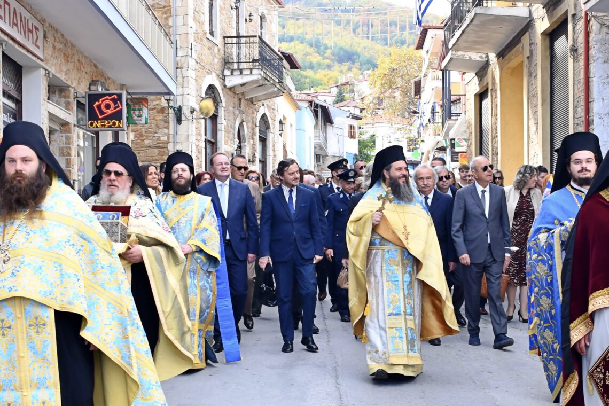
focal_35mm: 36
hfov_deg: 53.1
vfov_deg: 36.9
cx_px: 304
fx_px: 609
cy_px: 203
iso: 400
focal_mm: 24
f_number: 5.6
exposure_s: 1/250
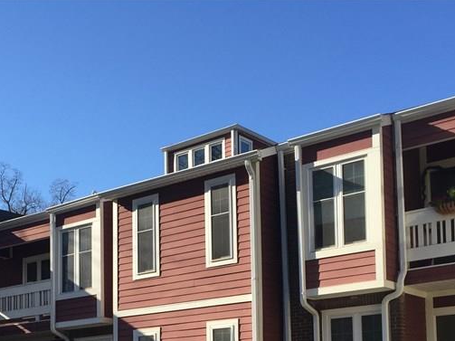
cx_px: 157
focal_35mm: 59
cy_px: 345
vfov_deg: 23.7
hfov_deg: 32.5
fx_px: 775
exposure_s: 1/1199
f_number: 2.2
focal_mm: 4.15
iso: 32
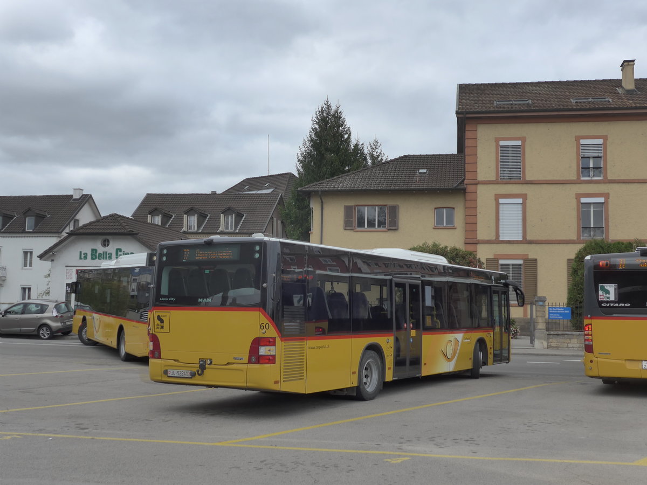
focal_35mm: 44
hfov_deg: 42.9
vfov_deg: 32.9
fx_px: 822
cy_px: 242
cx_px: 324
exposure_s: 1/800
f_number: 3.5
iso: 160
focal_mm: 9
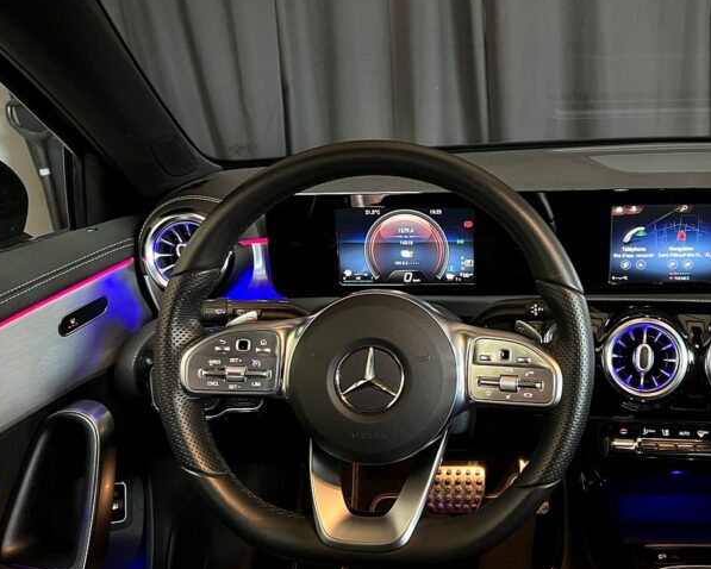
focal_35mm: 34
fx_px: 716
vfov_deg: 43.3
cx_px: 467
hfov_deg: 52.0
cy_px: 313
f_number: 1.5
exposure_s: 1/30
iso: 500
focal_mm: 5.7
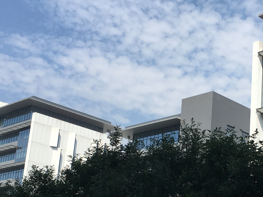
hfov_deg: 27.2
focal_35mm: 70
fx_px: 532
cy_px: 153
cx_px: 211
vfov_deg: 20.8
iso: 25
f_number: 2.2
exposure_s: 1/1479
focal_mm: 4.15
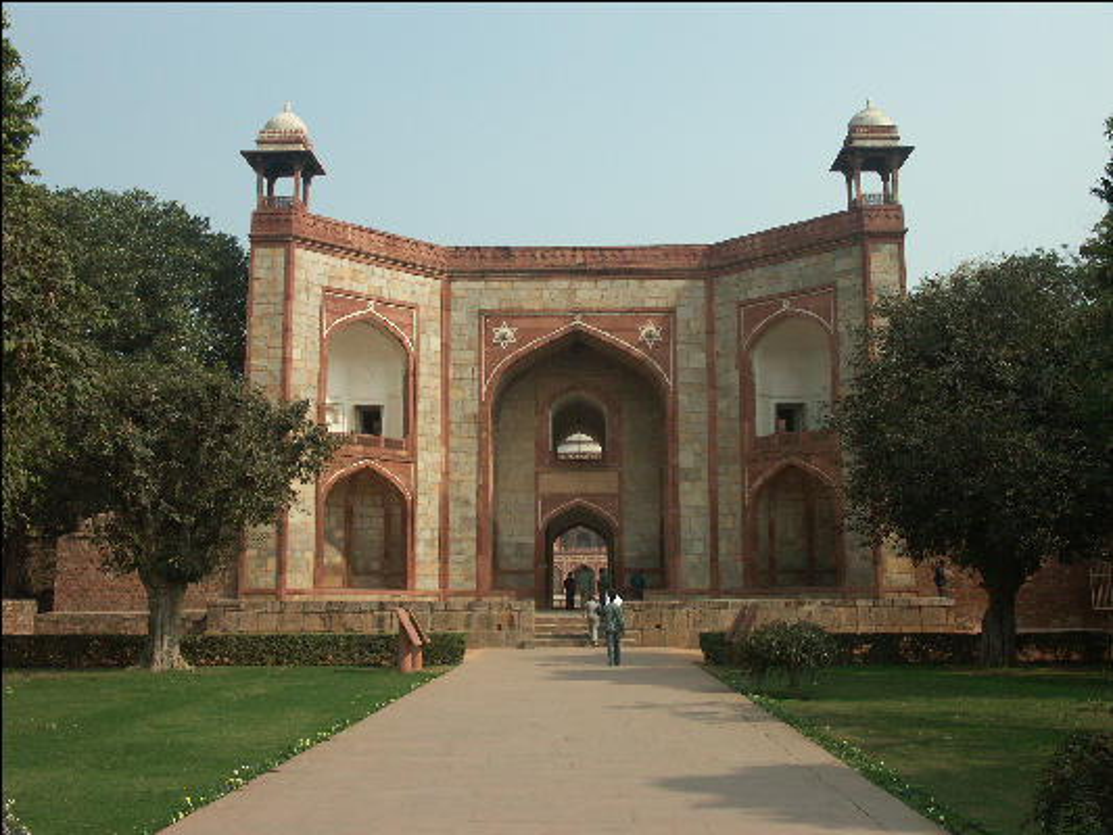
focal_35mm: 36
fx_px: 1158
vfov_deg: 39.7
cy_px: 418
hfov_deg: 51.3
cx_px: 556
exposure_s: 1/400
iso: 100
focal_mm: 9.47
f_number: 7.1
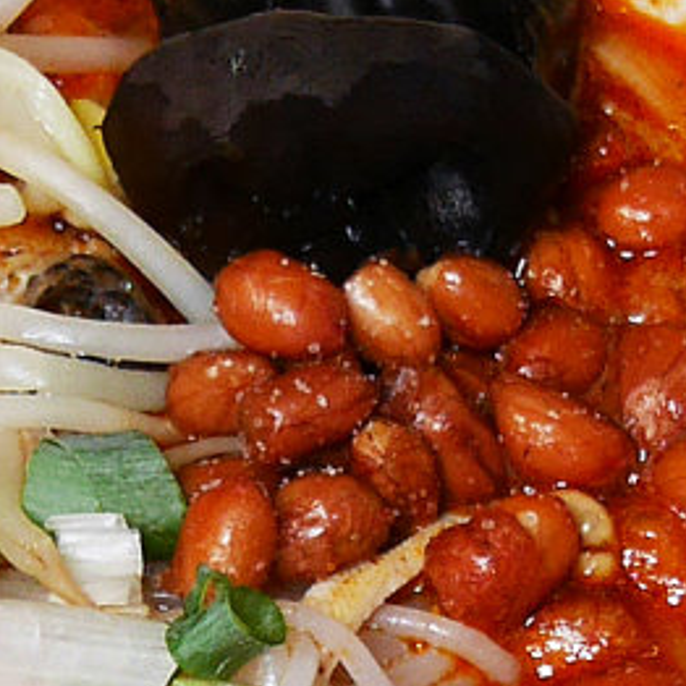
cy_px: 765
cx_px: -59
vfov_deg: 7.0
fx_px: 5583
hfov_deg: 7.0
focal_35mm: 249
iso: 320
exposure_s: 1/60
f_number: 3.5
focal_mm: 14
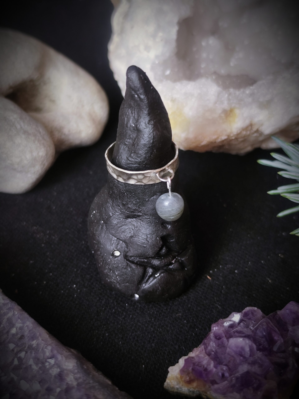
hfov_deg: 31.5
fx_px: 530
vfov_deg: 41.2
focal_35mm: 46
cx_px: 150
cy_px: 200
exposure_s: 1/25
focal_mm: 6.19
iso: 125
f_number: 1.65
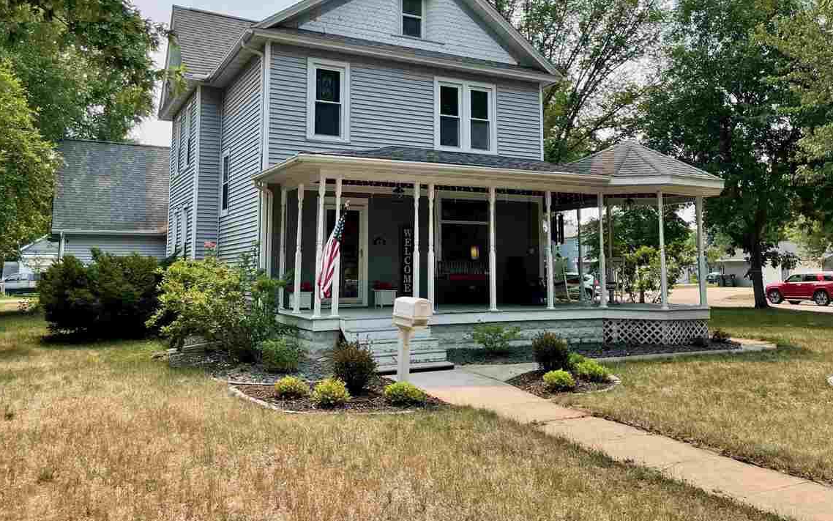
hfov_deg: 61.2
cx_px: 438
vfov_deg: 40.4
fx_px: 704
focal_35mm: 31
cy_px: 210
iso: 32
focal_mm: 4.2
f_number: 1.6
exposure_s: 1/1531
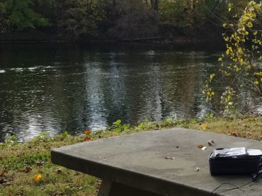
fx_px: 545
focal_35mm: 72
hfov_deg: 25.1
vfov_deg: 20.4
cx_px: 289
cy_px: 110
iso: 50
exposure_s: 1/1024
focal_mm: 4.2
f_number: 1.7
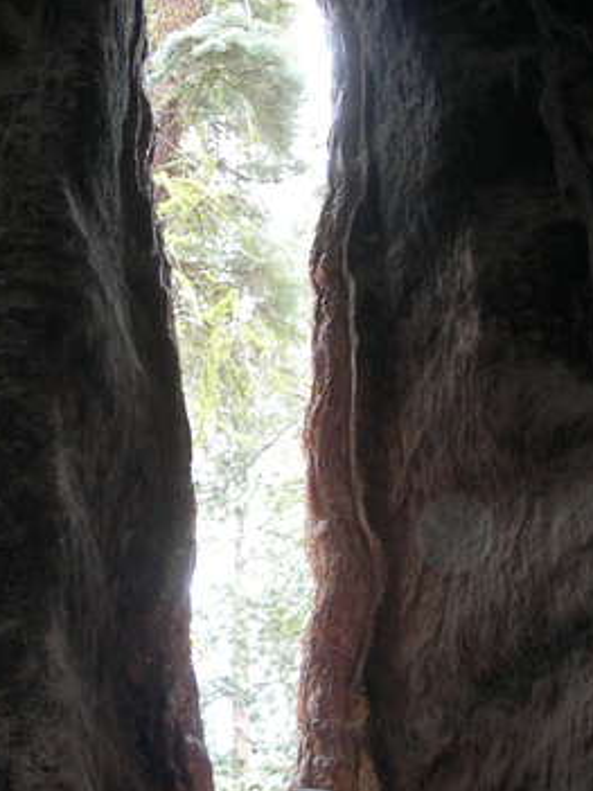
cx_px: 192
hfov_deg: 22.5
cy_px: 259
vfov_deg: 29.6
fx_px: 1486
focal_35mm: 65
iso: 52
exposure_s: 1/30
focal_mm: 7.8
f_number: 2.8
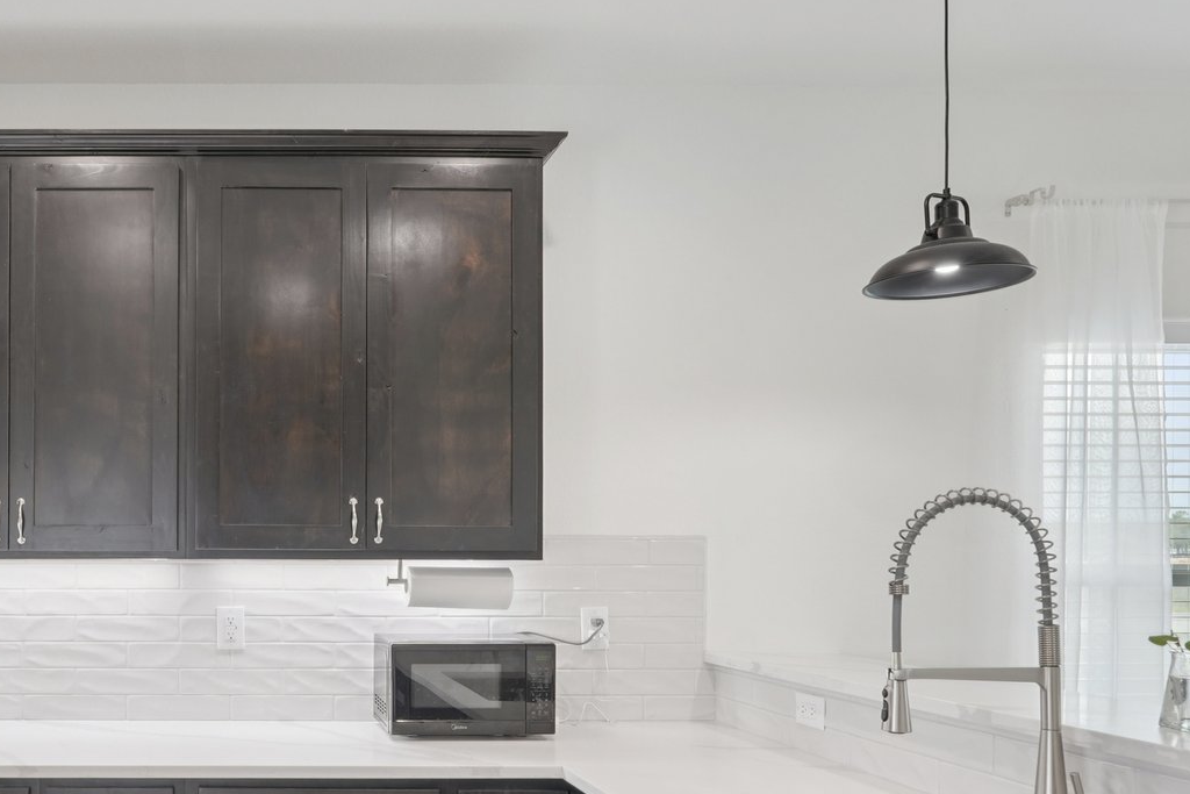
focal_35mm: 32
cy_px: 546
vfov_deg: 40.5
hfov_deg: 54.9
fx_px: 1058
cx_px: 248
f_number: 8
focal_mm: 16
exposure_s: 1/30
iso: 320
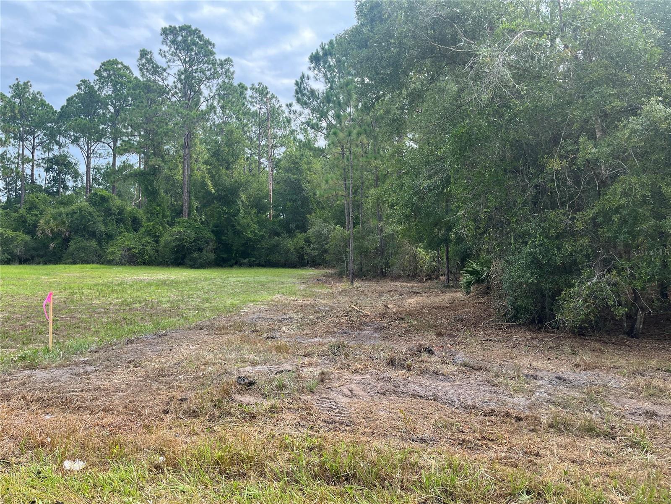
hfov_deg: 67.3
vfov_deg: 53.1
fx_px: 504
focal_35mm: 26
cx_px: 336
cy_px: 252
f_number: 1.6
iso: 50
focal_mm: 5.1
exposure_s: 1/858
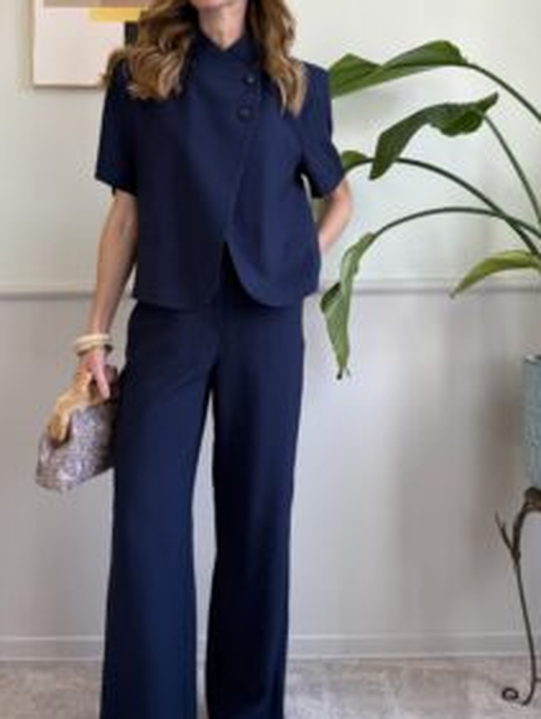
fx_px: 707
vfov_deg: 53.9
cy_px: 344
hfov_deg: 41.5
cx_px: 194
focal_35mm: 34
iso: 64
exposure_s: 1/233
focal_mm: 6.76
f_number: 1.78
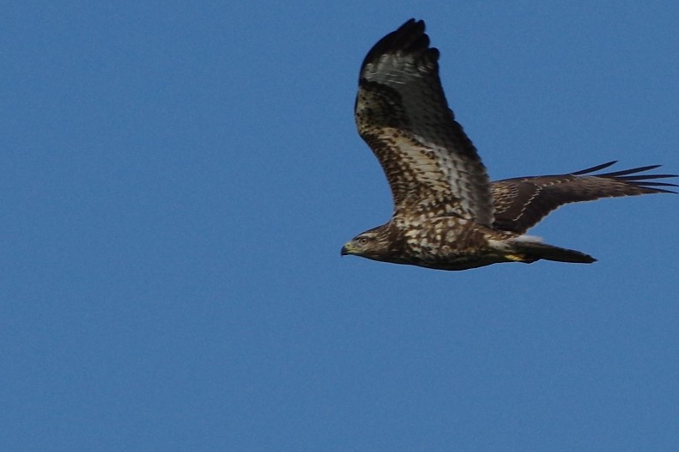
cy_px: 204
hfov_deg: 2.4
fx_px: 16471
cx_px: 391
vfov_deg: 1.6
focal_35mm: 874
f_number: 11
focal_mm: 450
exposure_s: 1/1500
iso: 400
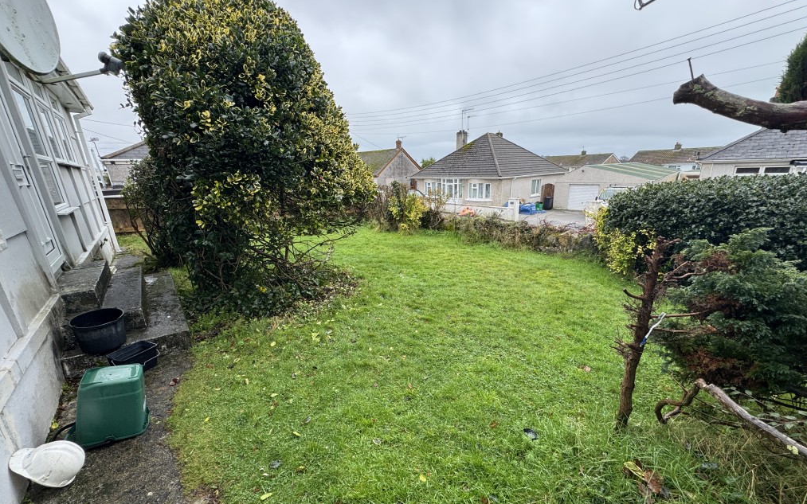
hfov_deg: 101.5
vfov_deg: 74.7
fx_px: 330
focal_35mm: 15
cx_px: 406
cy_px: 272
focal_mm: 2.22
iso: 50
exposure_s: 1/99
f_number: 2.2
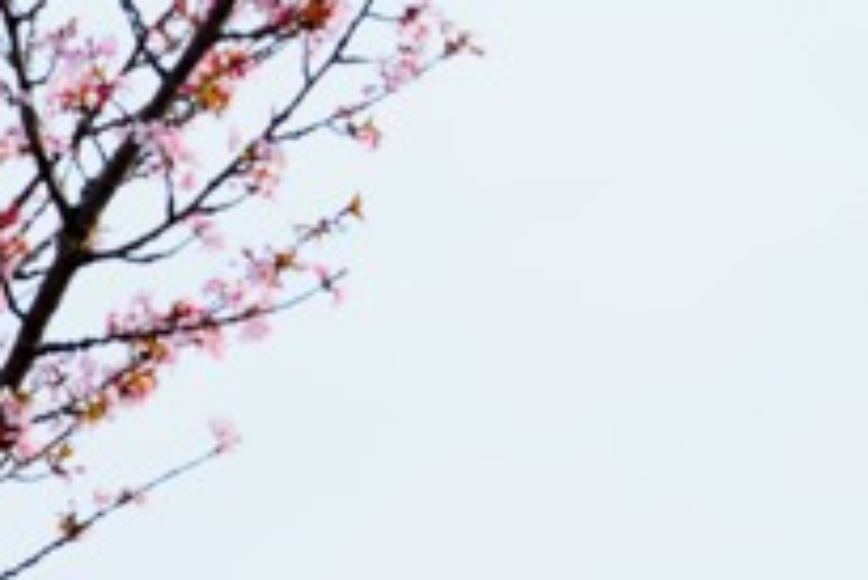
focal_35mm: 349
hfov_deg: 5.8
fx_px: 8420
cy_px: 684
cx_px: 1393
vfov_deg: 3.9
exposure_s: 1/60
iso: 100
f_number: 14
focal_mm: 70
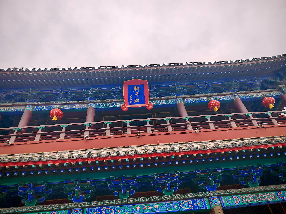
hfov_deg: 65.3
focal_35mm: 27
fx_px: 223
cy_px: 107
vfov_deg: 51.4
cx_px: 143
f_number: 1.8
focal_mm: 6.14
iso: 50
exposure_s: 1/470
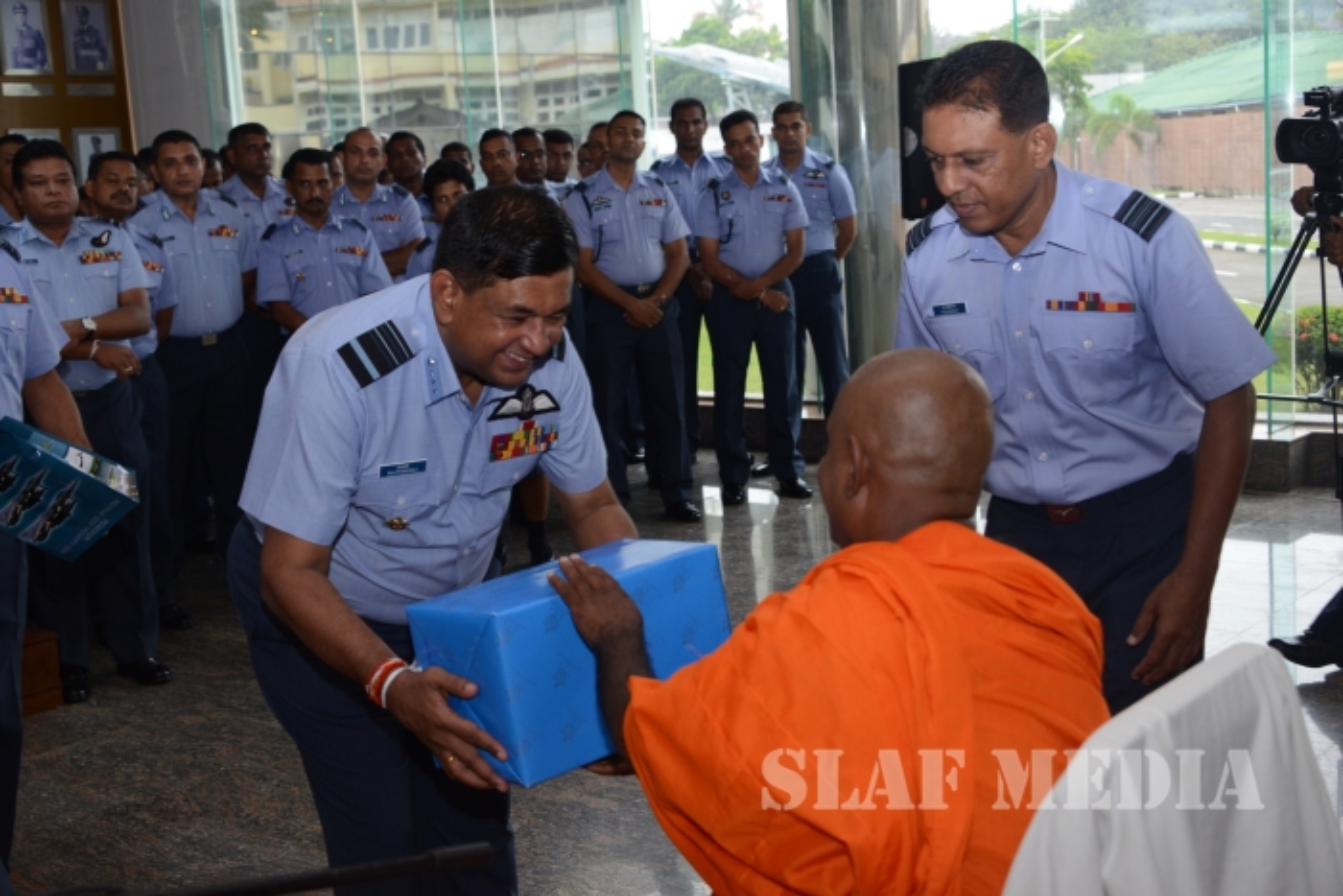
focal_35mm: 48
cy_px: 448
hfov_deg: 41.1
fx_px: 1791
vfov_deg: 28.1
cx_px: 672
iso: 1600
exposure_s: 1/100
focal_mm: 48
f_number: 5.6
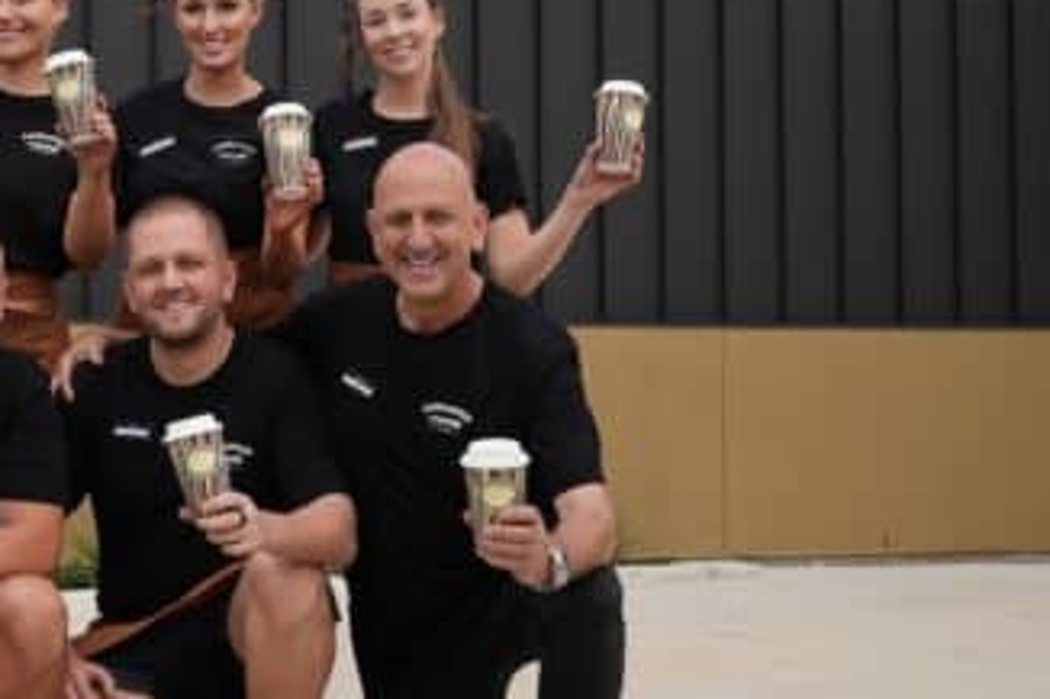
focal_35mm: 76
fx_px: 2215
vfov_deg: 17.9
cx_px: 151
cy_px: 267
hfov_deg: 26.0
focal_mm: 33
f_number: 5.6
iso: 250
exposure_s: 1/1600
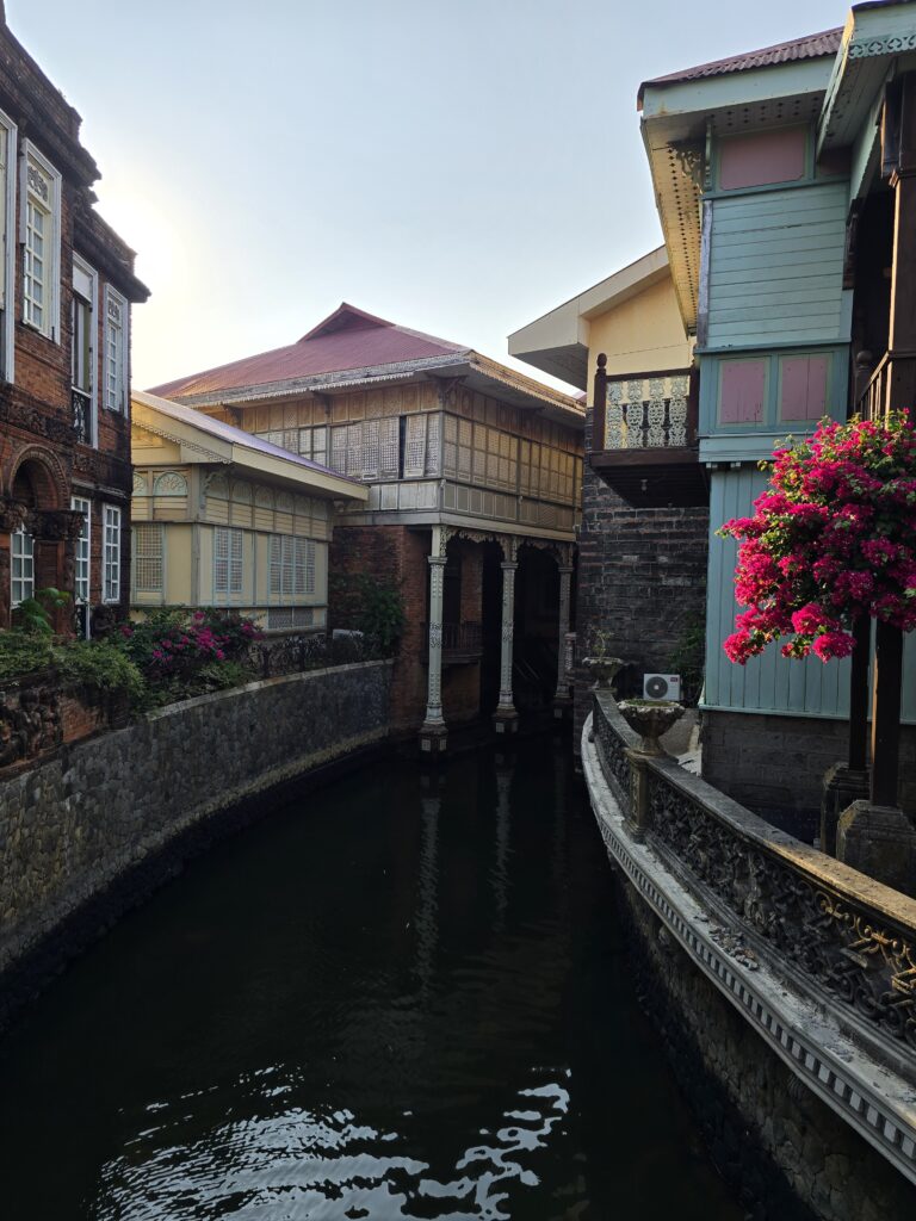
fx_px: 811
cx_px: 458
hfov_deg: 58.9
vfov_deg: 73.9
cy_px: 610
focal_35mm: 23
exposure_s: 1/363
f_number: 1.7
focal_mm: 6.3
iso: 12
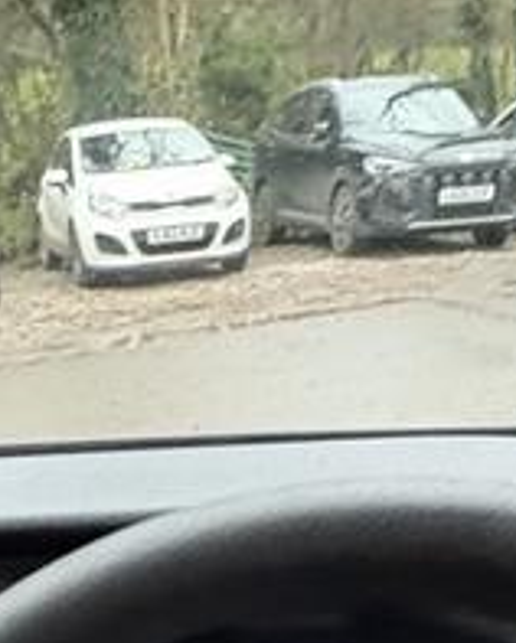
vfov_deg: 26.2
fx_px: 1182
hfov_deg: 24.2
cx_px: 95
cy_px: 823
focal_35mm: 62
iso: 1000
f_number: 2.2
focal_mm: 2.22
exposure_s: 1/37
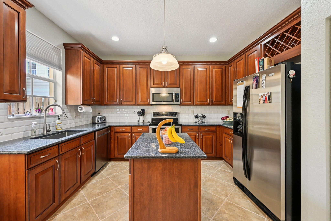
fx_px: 129
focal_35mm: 14
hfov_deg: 104.3
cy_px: 110
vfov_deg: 81.2
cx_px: 166
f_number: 8
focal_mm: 14
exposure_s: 1/40
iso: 3200
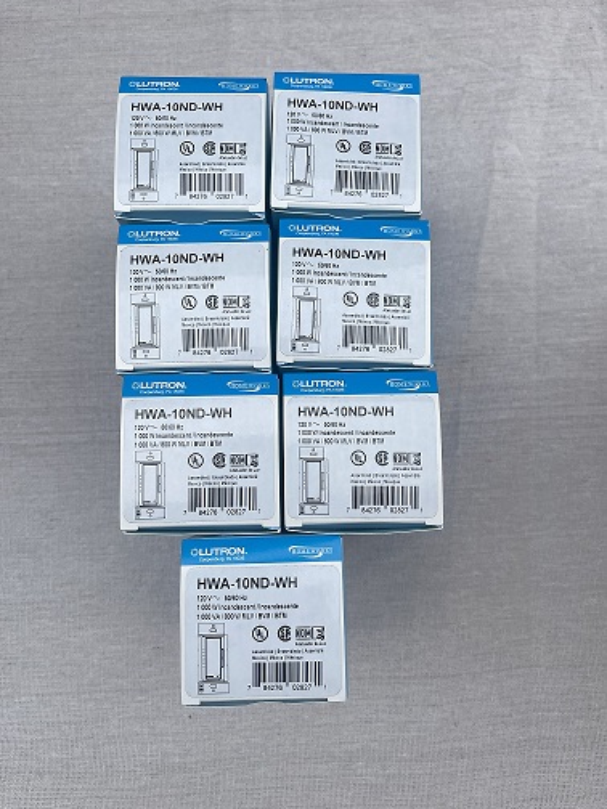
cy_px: 404
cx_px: 304
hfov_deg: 53.1
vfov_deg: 67.3
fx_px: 608
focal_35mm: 26
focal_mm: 5.1
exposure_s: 1/1098
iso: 32
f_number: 1.6
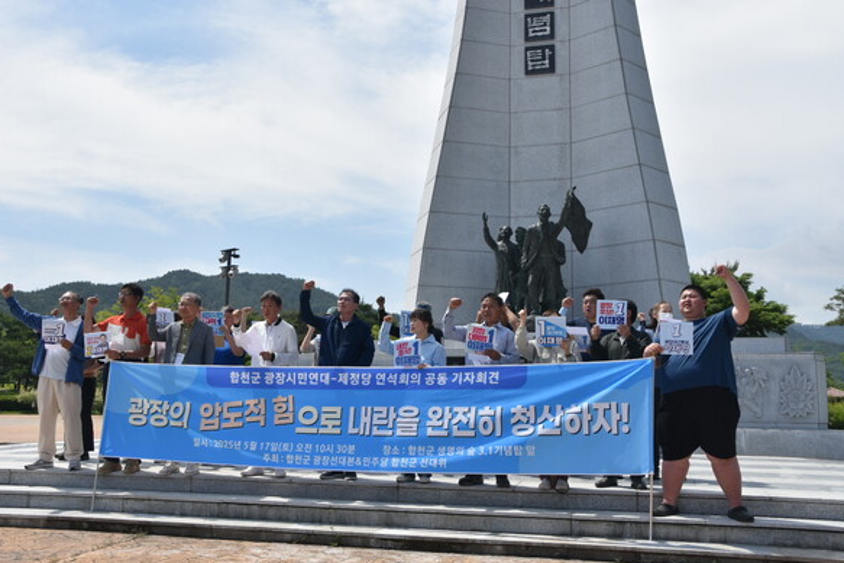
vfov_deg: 37.4
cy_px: 278
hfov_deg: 53.7
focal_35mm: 36
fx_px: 833
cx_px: 417
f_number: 11
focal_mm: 23
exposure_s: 1/500
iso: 200
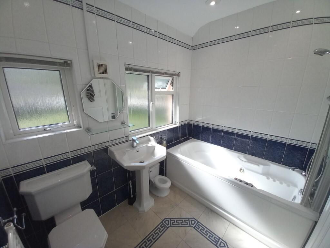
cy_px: 124
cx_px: 165
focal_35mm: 13
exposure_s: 1/106
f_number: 2.2
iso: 40
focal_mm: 1.13
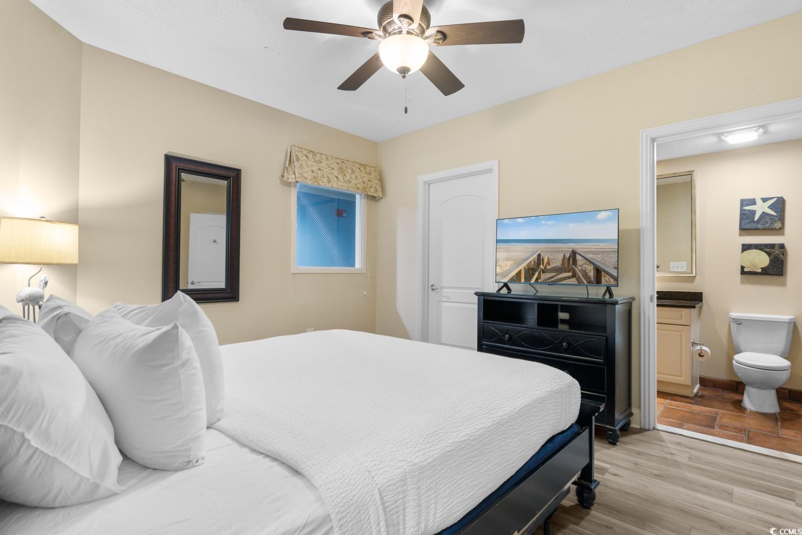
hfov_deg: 93.3
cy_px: 268
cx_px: 401
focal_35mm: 17
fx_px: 379
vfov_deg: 70.4
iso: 100
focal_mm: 11.5
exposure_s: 1/2
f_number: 4.8
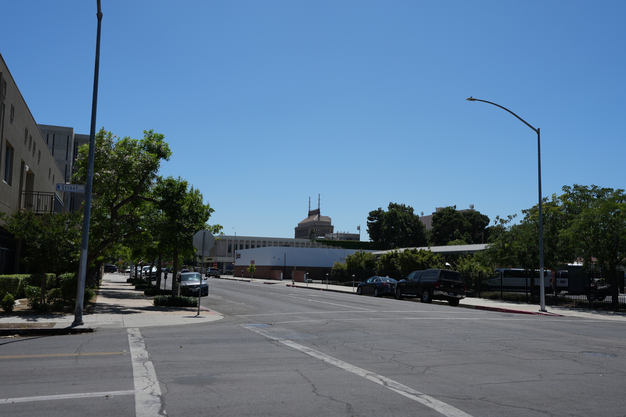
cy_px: 208
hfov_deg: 54.4
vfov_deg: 37.9
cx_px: 313
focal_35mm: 35
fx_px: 609
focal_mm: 35
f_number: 2.8
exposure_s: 1/3200
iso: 100
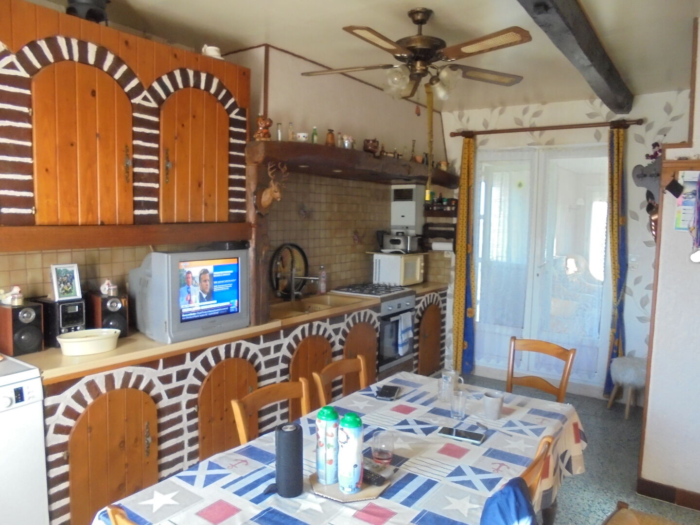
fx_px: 526
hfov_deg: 67.3
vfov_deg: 53.1
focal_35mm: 26
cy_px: 262
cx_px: 350
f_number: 3.5
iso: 400
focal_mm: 4.6
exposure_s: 1/30
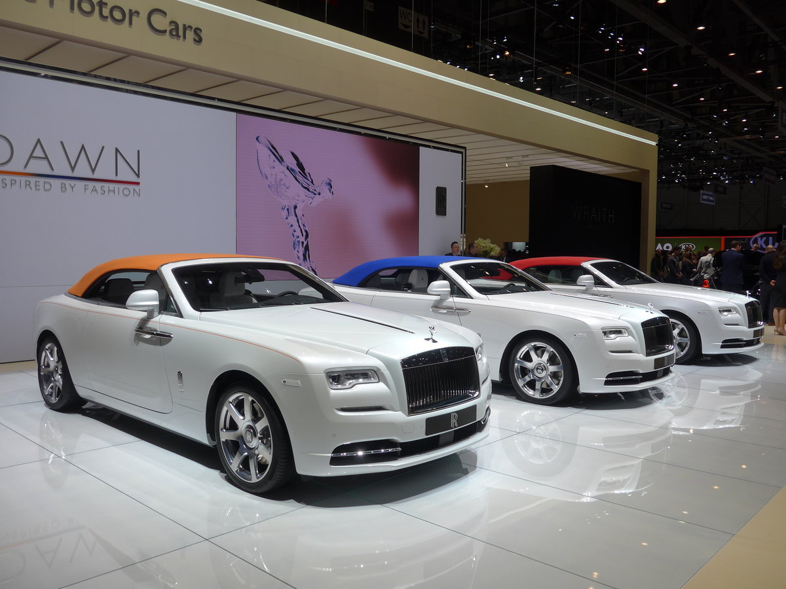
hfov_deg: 61.7
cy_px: 294
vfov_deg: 48.2
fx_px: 658
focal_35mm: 29
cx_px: 393
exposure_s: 1/320
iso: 80
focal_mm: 6
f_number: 2.8
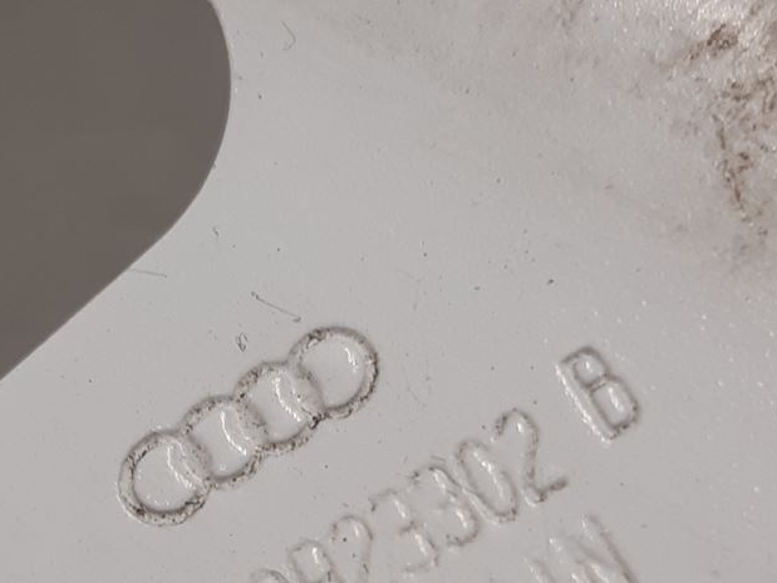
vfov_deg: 17.0
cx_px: 358
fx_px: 1930
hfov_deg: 22.8
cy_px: 482
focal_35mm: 86
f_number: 1.7
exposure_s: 1/50
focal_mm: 3.93
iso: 64
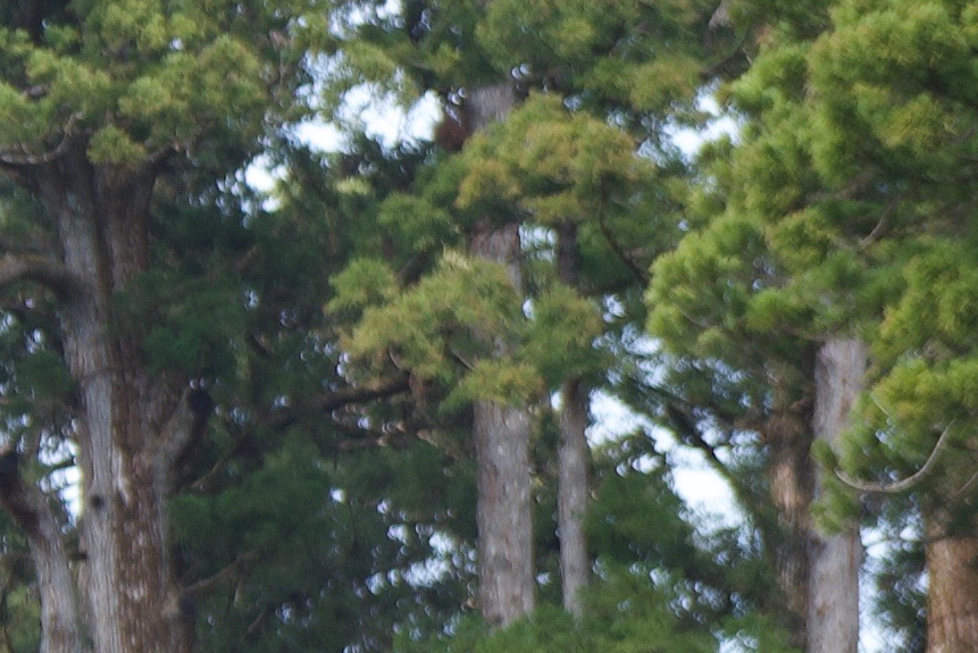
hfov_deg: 4.5
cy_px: 650
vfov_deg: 3.2
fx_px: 11769
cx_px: -2424
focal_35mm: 433
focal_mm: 62
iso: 250
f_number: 4.5
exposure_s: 1/320
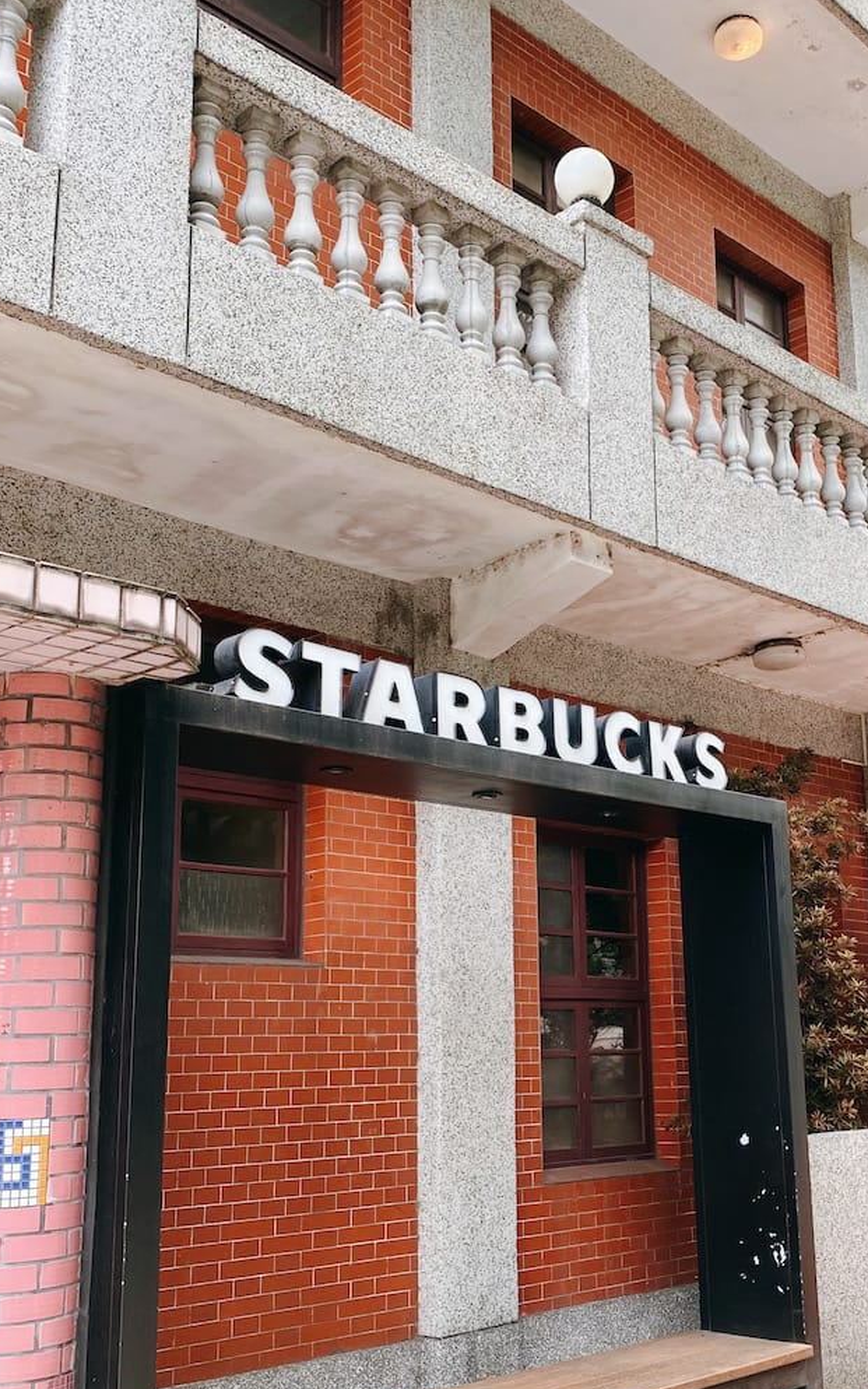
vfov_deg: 52.6
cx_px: 565
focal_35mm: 37
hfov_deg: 34.2
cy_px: 771
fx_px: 1400
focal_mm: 4.25
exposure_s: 1/122
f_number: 1.8
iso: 40
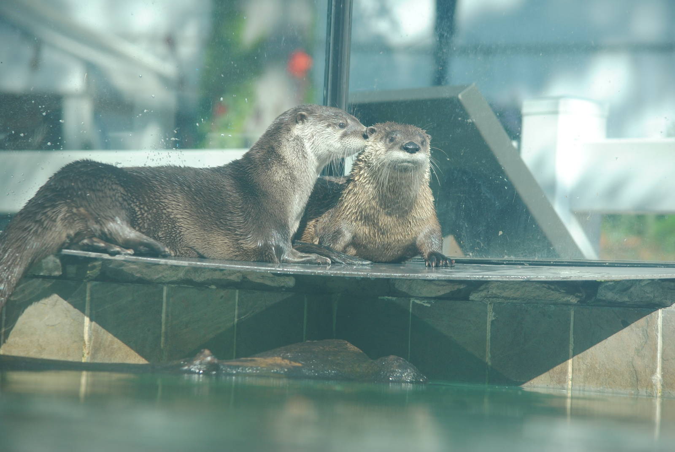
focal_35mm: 180
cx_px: 338
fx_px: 3379
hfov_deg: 11.4
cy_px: 226
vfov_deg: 7.7
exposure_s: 1/400
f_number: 5
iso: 200
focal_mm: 120
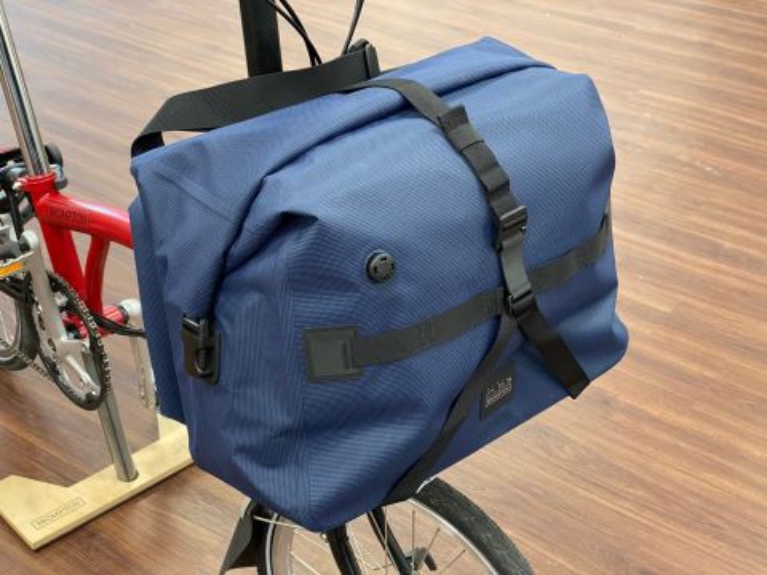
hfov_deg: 36.8
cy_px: 288
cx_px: 384
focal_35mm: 52
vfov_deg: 28.0
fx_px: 1152
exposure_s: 1/50
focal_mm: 6
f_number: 2
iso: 160
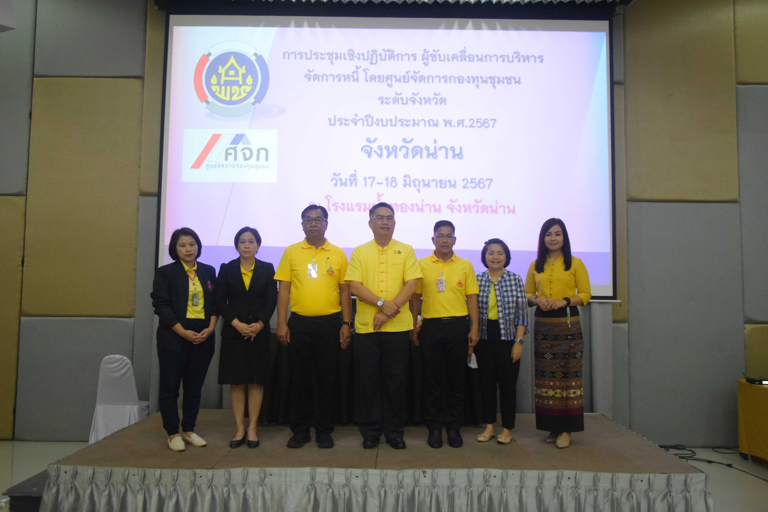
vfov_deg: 48.0
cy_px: 256
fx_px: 576
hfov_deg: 67.4
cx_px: 384
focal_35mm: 27
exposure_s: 1/80
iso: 3200
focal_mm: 18
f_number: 3.5
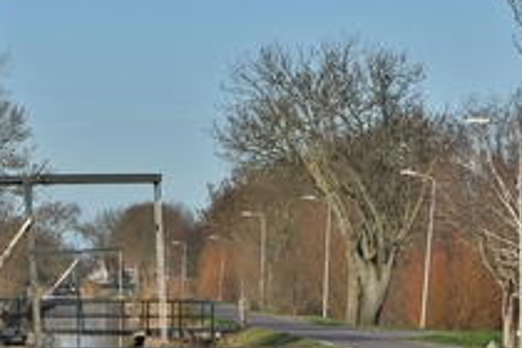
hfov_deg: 6.2
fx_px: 4799
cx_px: 70
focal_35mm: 331
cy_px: 225
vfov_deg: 4.2
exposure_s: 1/200
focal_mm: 55.6
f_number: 10
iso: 125
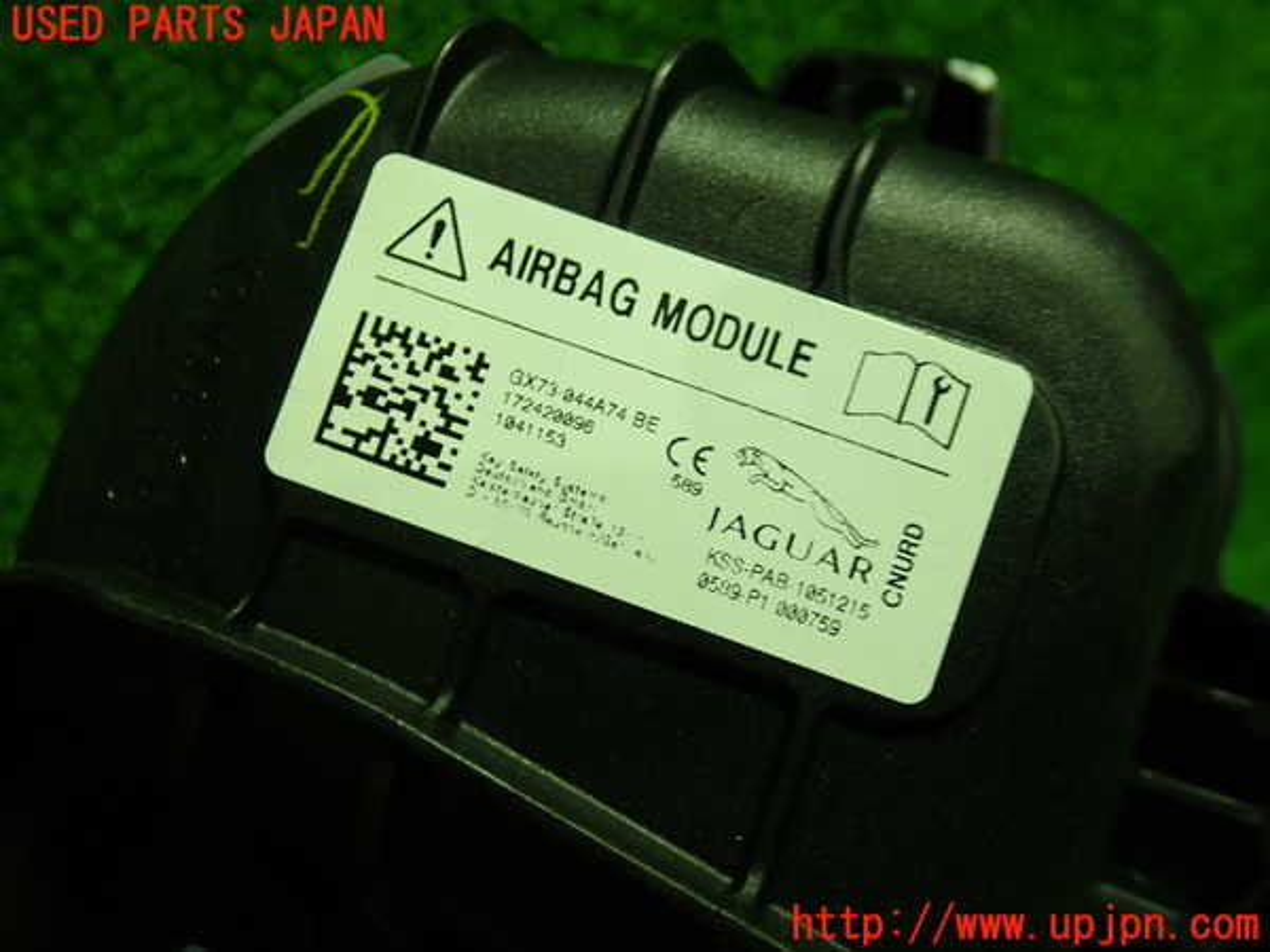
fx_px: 1101
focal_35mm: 30
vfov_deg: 46.8
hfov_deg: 60.0
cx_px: 635
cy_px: 476
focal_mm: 5.4
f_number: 2.3
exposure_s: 1/50
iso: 200
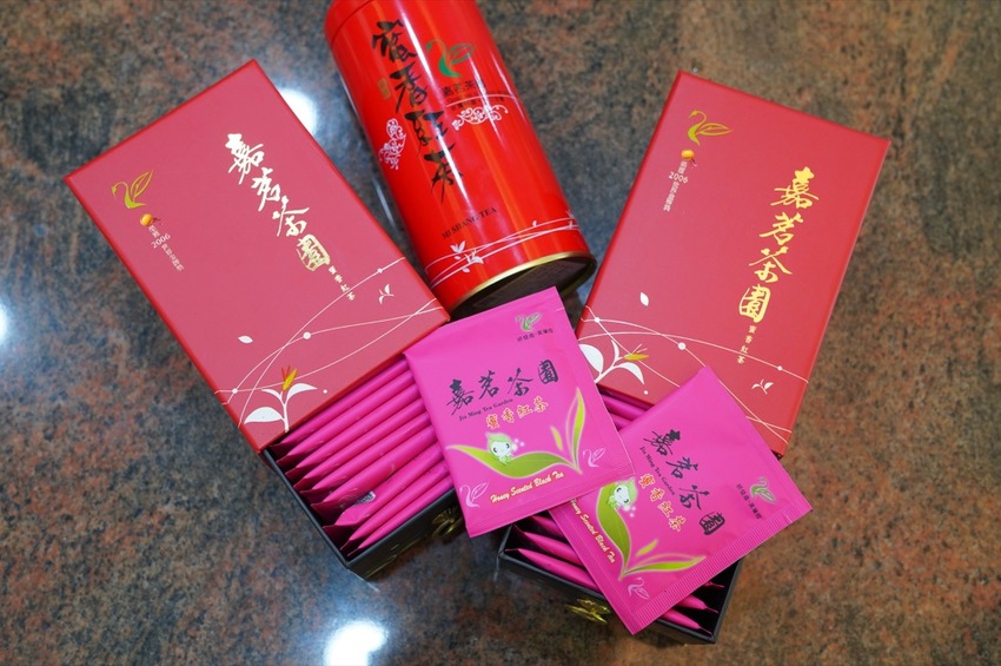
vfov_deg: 31.1
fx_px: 1194
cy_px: 333
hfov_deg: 45.5
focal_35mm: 43
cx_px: 500
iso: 1600
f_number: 4.5
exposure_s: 1/125
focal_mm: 43
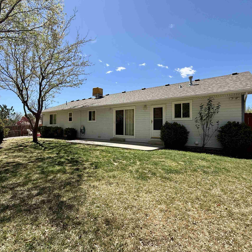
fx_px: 148
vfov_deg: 80.7
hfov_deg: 80.7
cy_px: 123
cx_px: 125
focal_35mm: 18
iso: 50
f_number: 2.2
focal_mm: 2.22
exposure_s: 1/1368
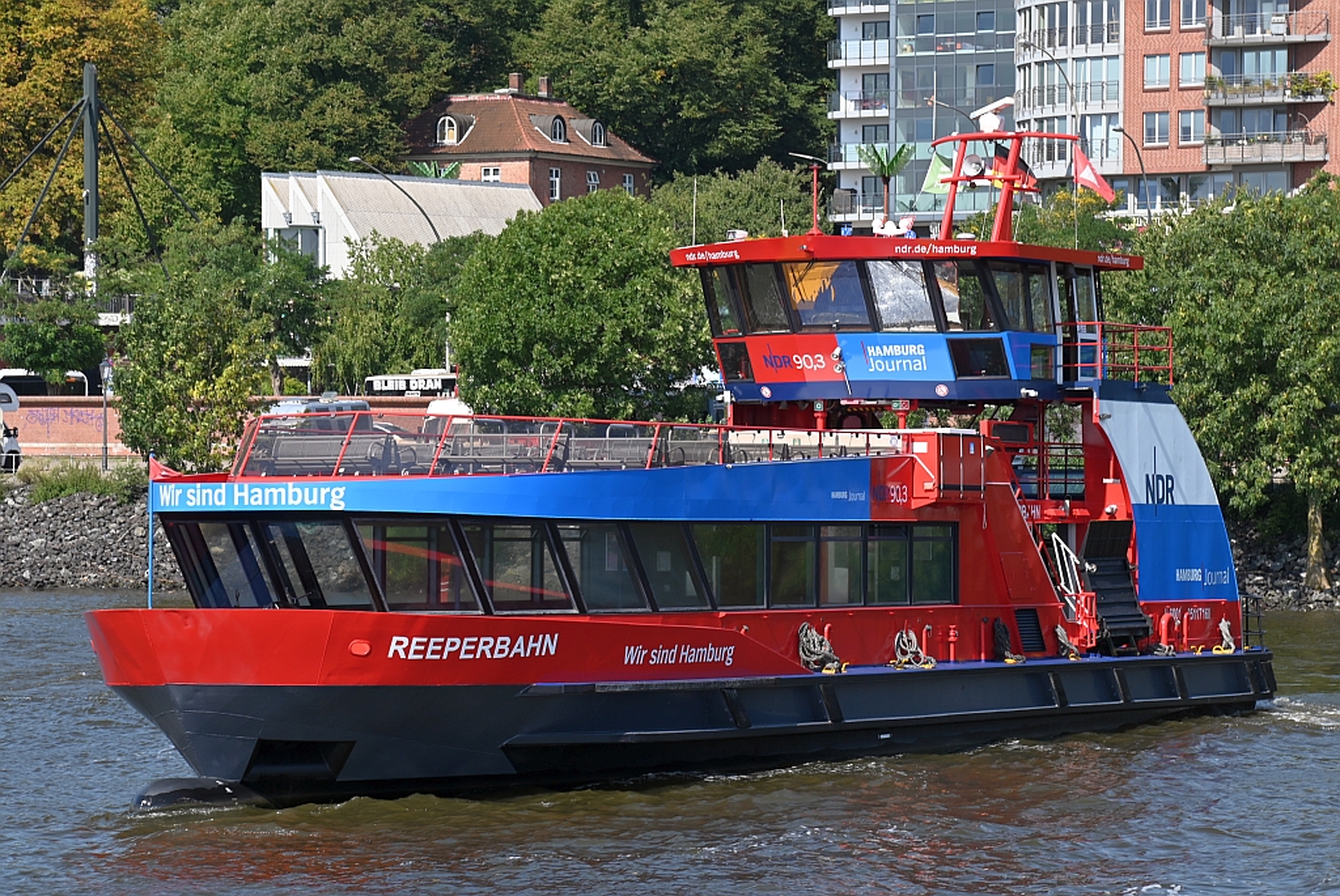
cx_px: 670
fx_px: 3726
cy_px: 448
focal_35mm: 100
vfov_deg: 13.7
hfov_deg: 20.4
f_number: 6.3
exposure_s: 1/320
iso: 100
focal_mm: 100
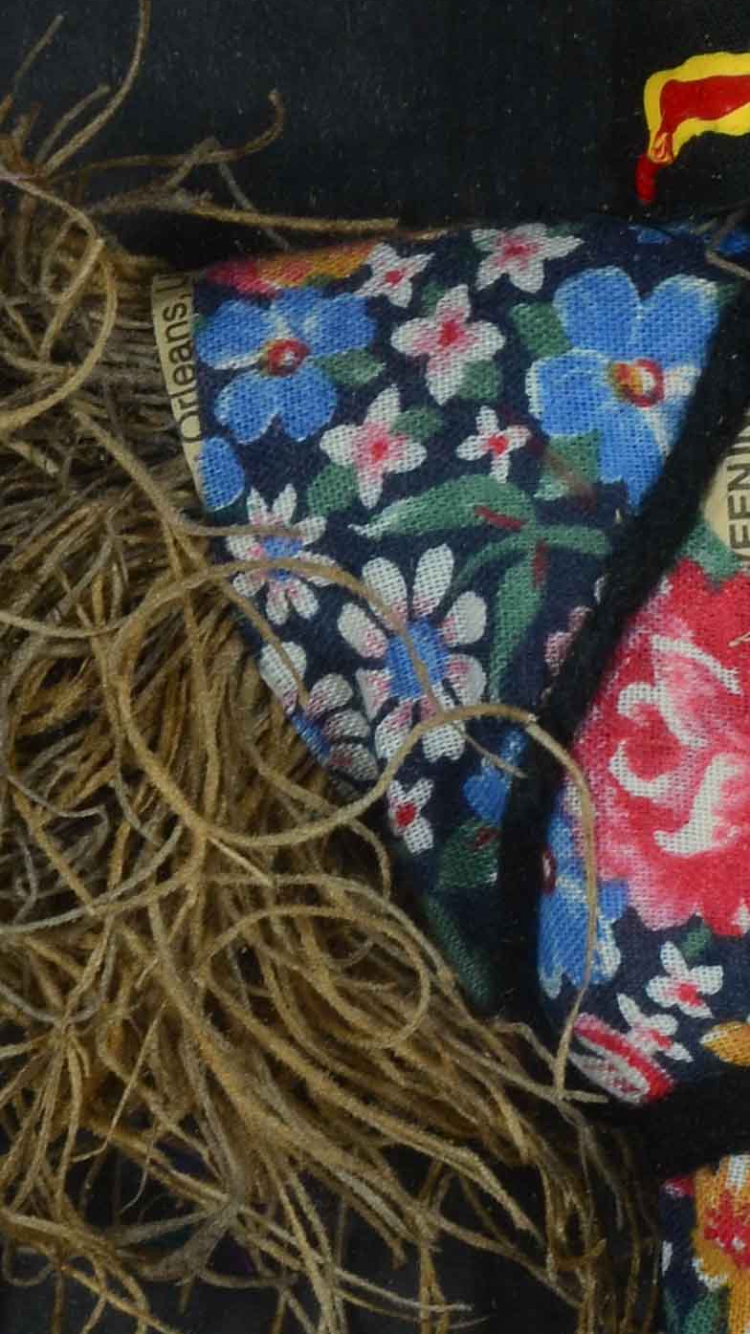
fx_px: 20585
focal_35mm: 582
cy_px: 674
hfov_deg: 2.1
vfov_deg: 3.7
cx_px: 781
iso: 200
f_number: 14
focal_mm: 105
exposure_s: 1/160
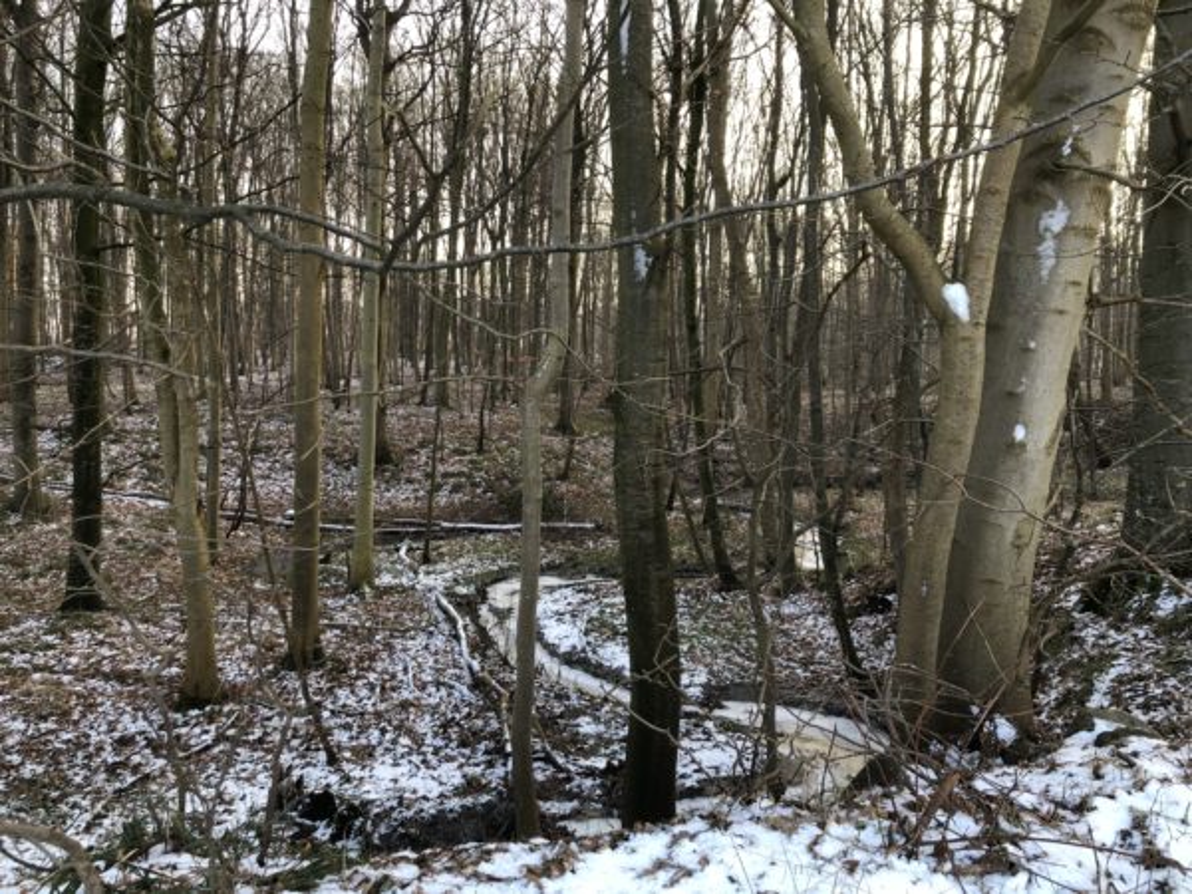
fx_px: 964
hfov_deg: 63.4
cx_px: 596
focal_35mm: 28
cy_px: 447
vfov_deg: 49.7
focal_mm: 4
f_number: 1.8
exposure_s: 1/100
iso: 32
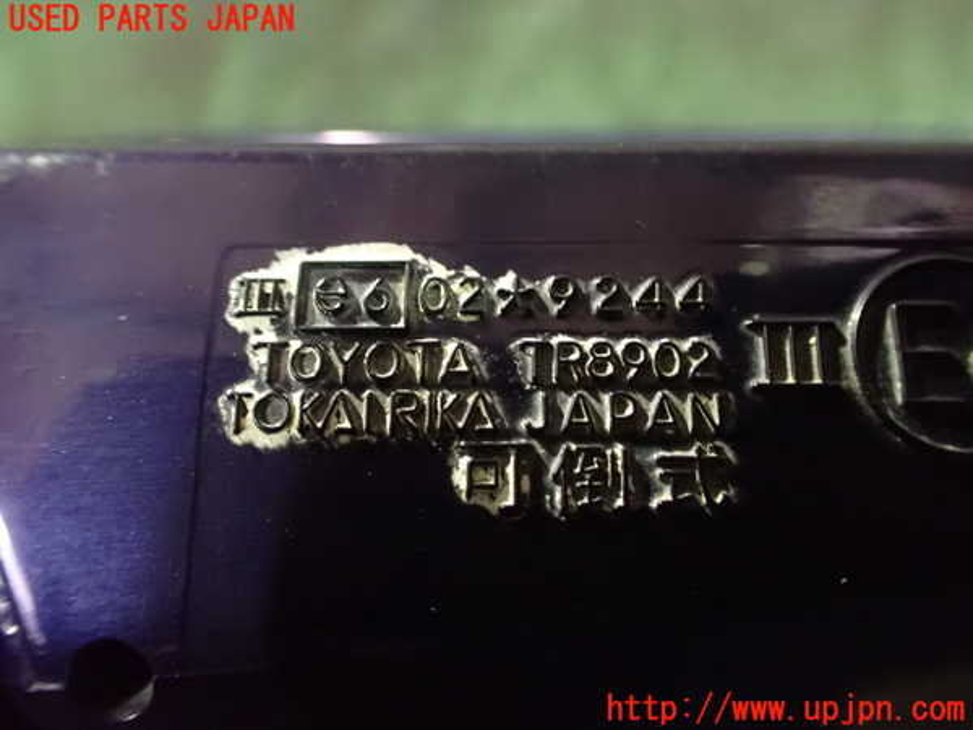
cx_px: 486
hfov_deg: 60.0
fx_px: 843
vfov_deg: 46.8
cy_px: 365
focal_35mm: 30
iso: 1600
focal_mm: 5.4
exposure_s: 1/15
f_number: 2.3
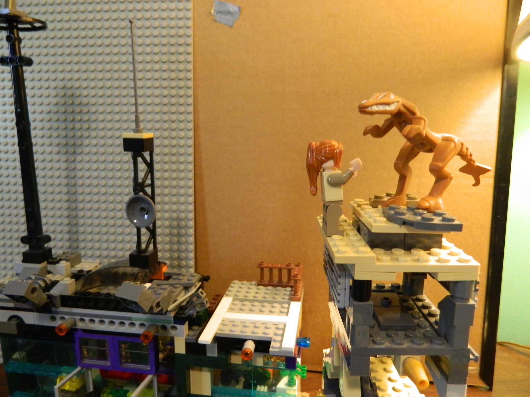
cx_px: 265
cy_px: 198
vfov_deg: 54.9
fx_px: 383
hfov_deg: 69.4
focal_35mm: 25
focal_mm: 4.5
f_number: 3.1
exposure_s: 1/15
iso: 400
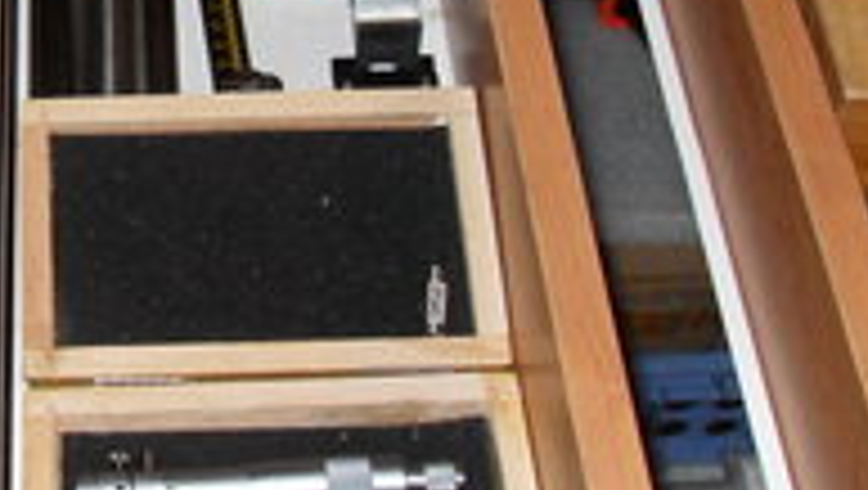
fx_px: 1820
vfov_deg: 15.3
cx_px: 58
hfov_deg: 25.8
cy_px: 139
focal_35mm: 79
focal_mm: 6.3
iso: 400
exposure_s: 1/45
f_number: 3.5
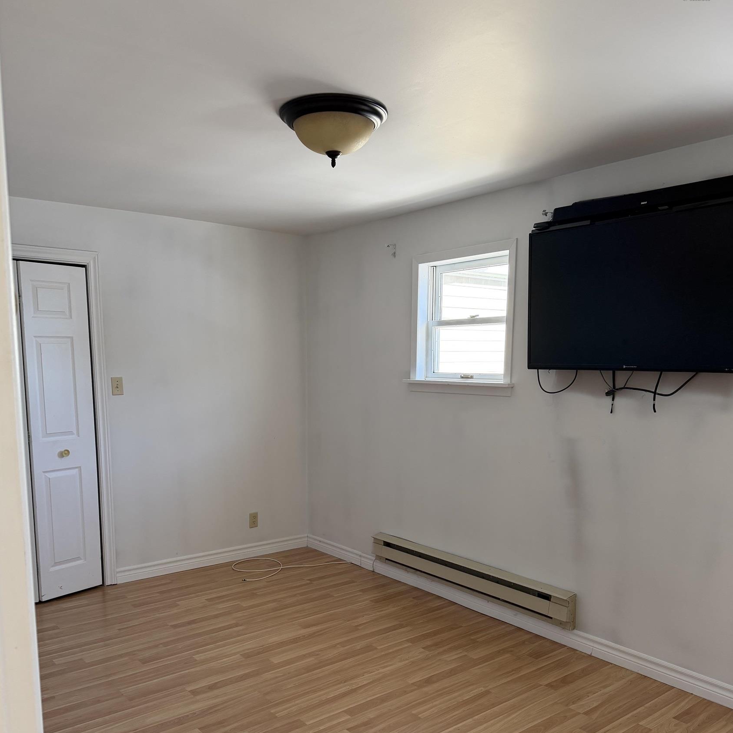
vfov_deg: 55.0
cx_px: 361
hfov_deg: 55.6
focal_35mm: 29
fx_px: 695
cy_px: 459
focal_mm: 6.76
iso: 160
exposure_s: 1/225
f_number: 1.78
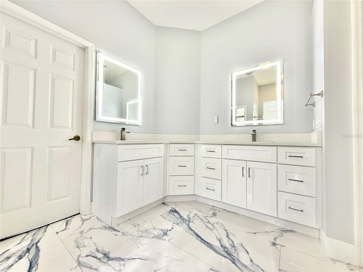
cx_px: 182
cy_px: 136
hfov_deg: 102.1
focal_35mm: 14
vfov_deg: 85.7
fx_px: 147
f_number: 2.2
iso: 100
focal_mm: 2.22
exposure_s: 1/120
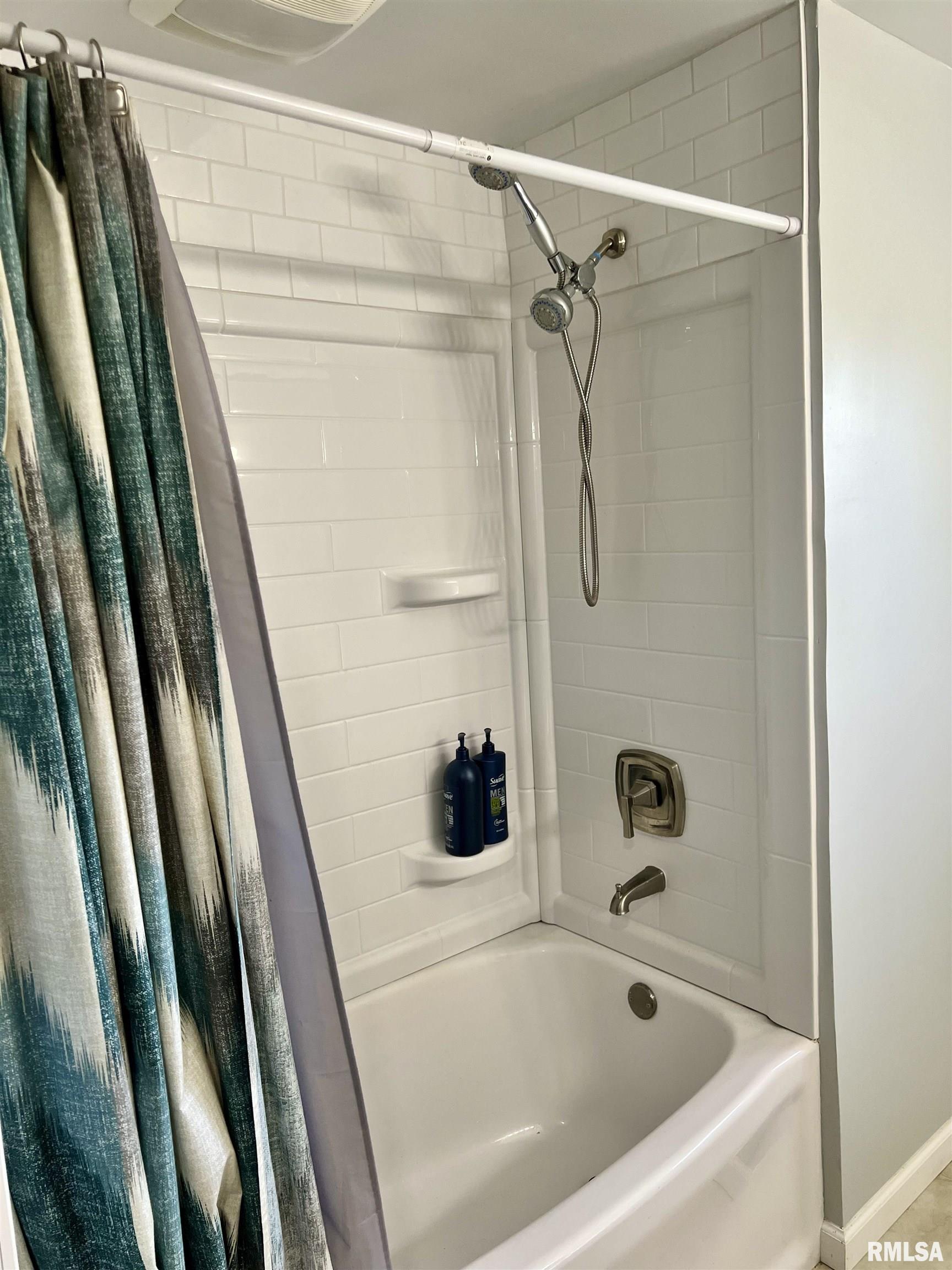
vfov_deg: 67.3
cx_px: 476
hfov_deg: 53.1
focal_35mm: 26
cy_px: 635
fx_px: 953
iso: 125
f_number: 1.5
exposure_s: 1/120
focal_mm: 5.7
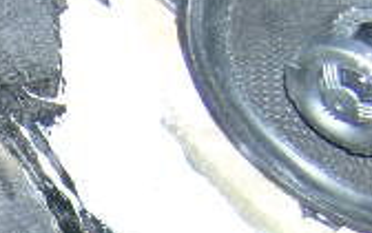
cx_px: -124
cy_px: 302
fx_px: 1429
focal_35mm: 141
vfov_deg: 9.1
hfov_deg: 14.2
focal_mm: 5.95
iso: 100
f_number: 2.8
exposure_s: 1/60
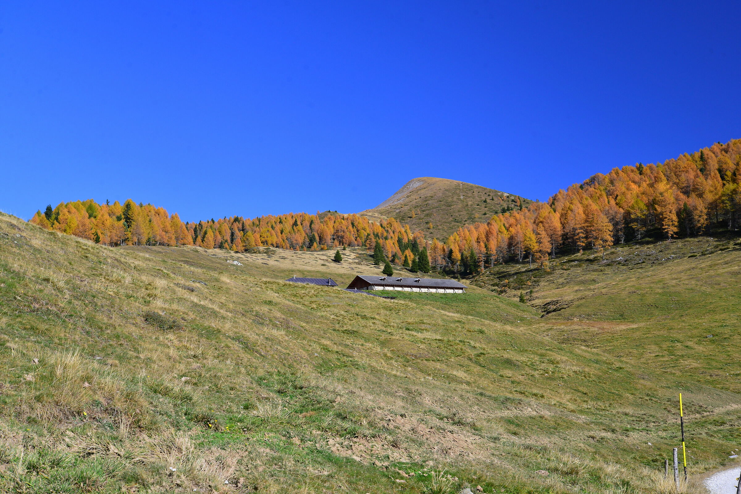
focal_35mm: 45
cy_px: 247
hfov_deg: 43.6
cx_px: 370
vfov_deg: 29.9
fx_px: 927
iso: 320
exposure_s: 1/200
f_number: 9
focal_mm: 45
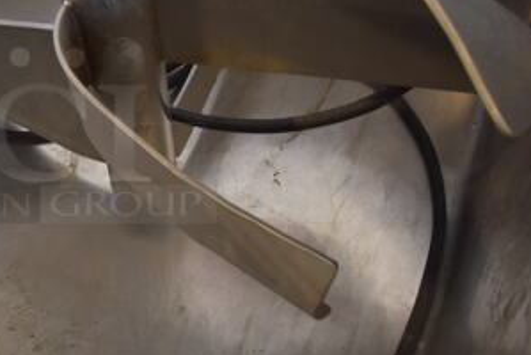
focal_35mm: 55
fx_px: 812
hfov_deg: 33.6
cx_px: 20
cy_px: 130
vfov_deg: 24.6
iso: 900
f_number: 3.5
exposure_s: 1/125
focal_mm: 18
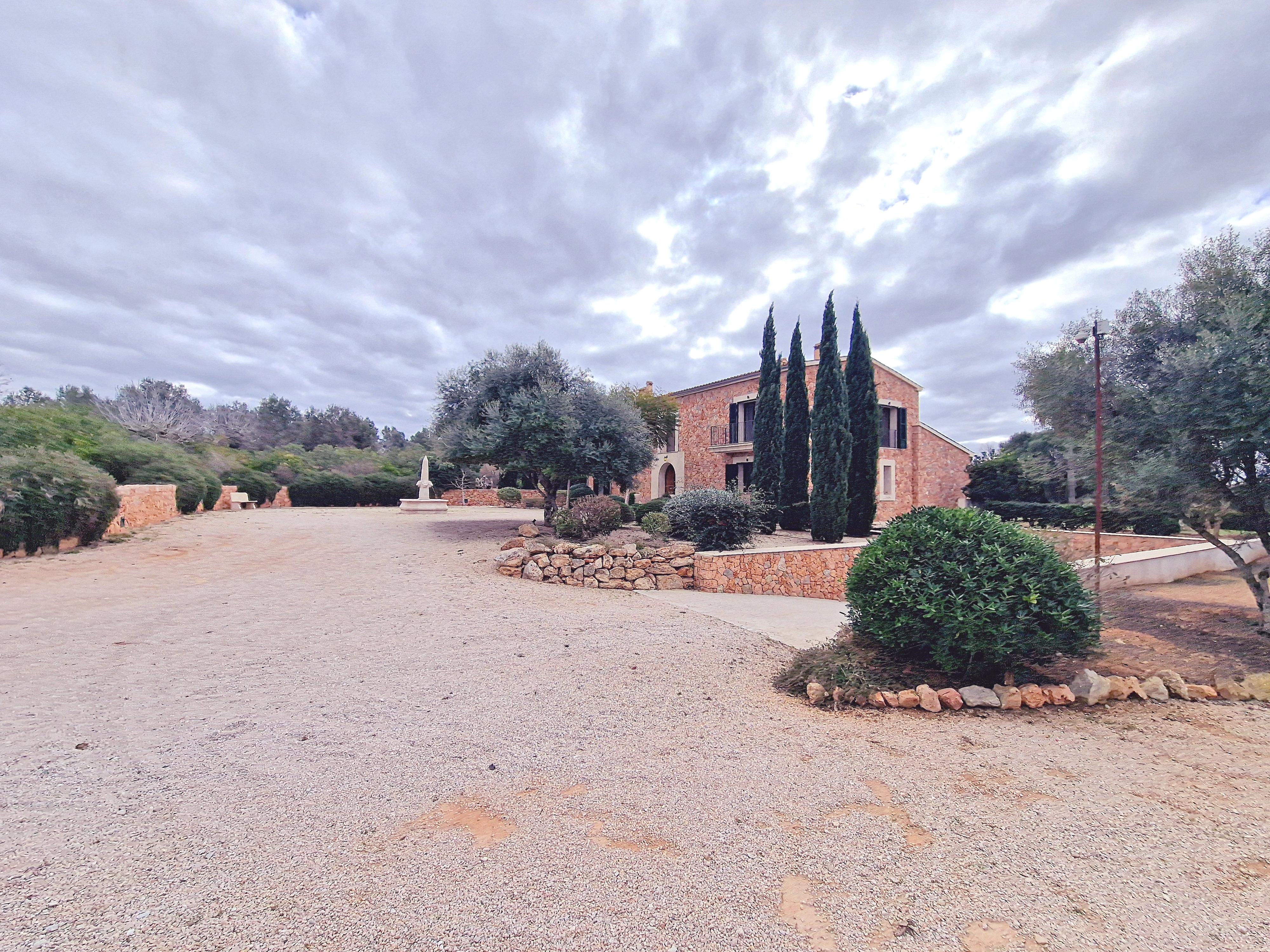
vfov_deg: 89.9
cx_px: 635
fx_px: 477
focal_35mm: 13
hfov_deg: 106.2
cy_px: 476
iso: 50
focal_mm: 2.2
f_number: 2.2
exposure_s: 1/2448
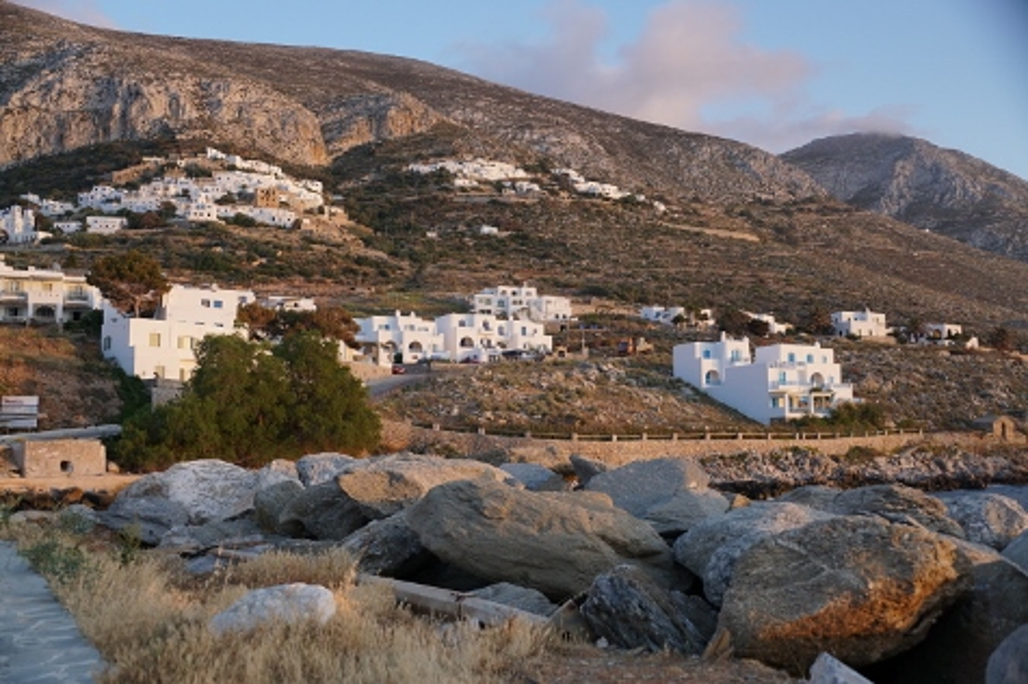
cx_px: 514
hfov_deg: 49.6
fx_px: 1113
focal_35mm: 39
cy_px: 342
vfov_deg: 34.2
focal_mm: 26
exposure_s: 1/160
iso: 100
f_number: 4
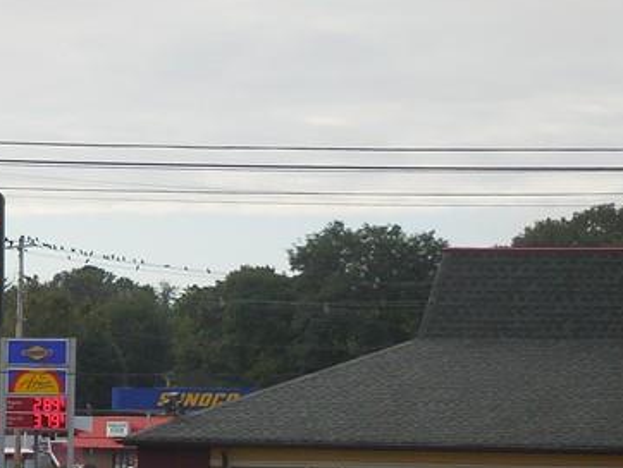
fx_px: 3566
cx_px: -219
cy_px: 539
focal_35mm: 198
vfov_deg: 7.5
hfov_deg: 9.8
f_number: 4.7
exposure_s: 1/500
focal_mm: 12.6
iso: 125
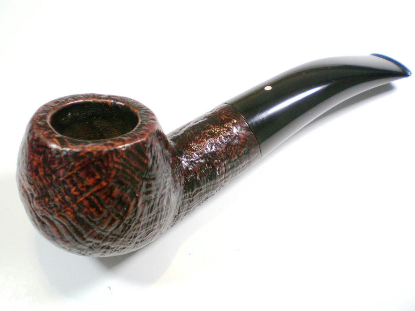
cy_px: 156
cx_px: 208
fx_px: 456
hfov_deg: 49.0
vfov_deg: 37.7
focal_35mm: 38
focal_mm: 6.3
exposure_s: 1/125
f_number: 3.1
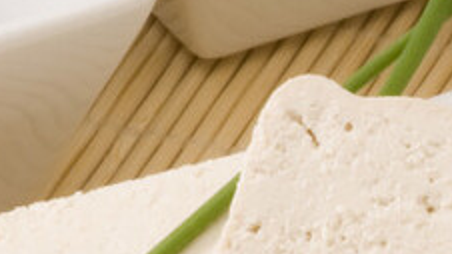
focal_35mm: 879
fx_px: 10530
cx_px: 790
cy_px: 389
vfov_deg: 1.4
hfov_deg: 2.5
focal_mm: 105
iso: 100
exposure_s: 1/60
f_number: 32
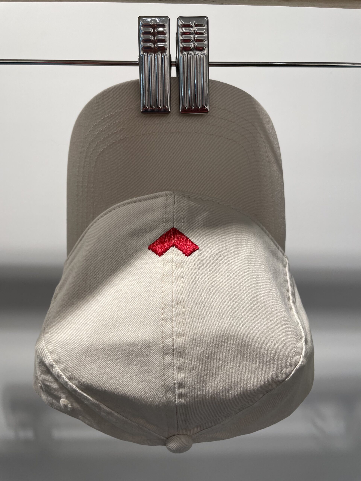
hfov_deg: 53.1
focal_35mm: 26
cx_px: 180
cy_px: 240
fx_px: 362
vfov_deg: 67.3
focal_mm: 4.2
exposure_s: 1/118
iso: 32
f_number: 1.6
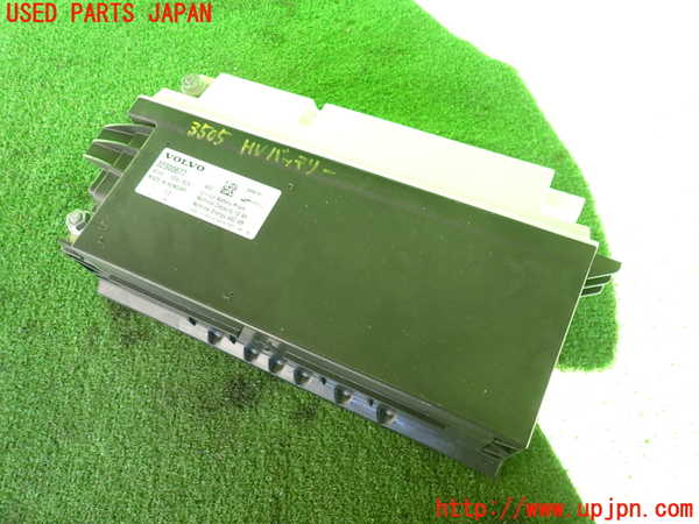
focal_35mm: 25
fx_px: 505
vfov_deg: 54.9
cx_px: 350
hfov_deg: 69.4
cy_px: 262
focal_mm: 4.5
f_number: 2
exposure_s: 1/60
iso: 200
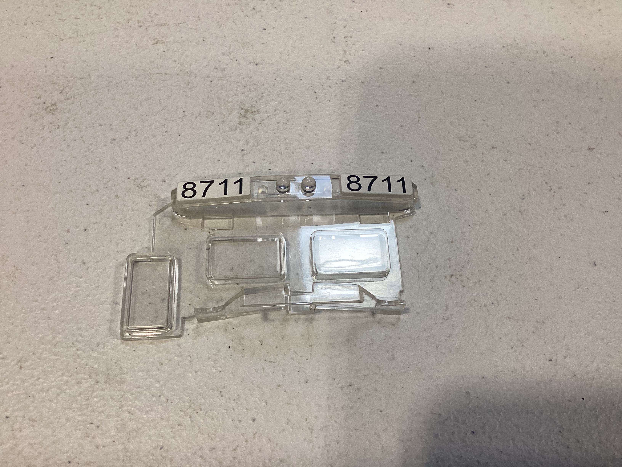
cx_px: 311
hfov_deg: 58.4
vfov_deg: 45.4
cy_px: 234
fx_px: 557
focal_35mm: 31
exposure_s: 1/60
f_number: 2.4
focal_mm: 3.3
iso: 50
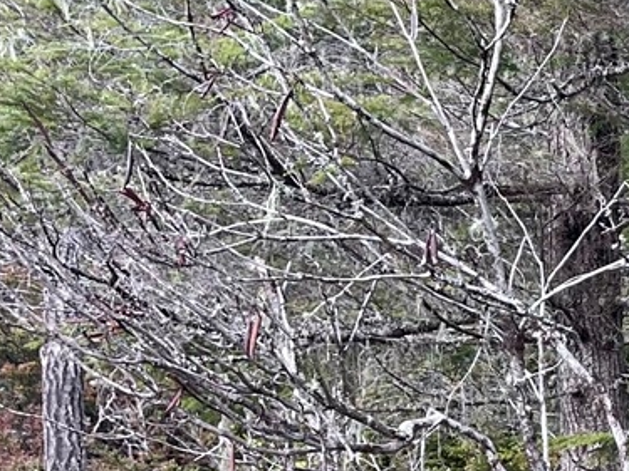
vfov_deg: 13.2
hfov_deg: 14.5
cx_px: 1285
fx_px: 2016
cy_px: 437
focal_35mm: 111
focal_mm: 5.1
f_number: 1.6
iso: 50
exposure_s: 1/121
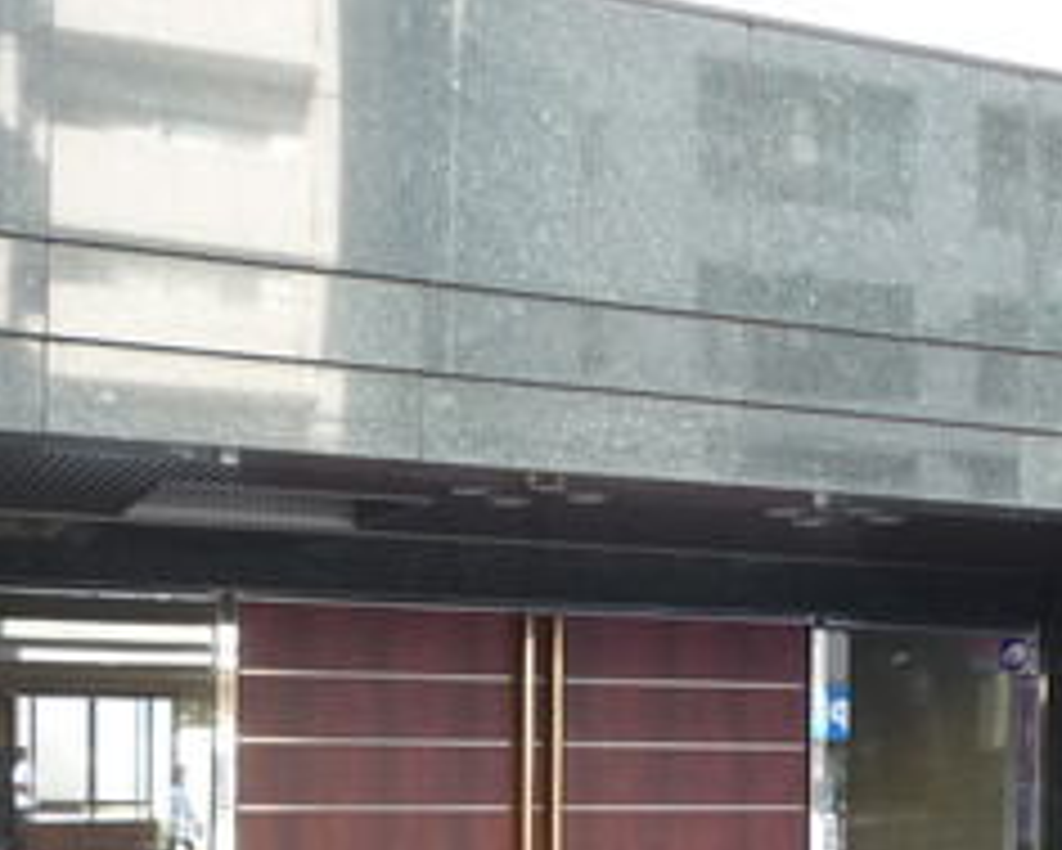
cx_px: 693
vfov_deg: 24.0
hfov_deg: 30.3
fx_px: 1950
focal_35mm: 62
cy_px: 751
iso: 100
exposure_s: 1/30
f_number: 2.8
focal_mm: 4.4
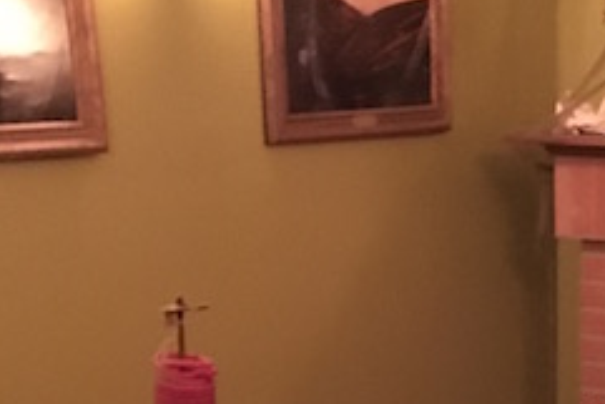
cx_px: 459
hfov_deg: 20.2
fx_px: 1681
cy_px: 622
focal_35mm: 100
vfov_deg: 12.9
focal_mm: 4.15
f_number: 2.2
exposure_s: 1/15
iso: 1000
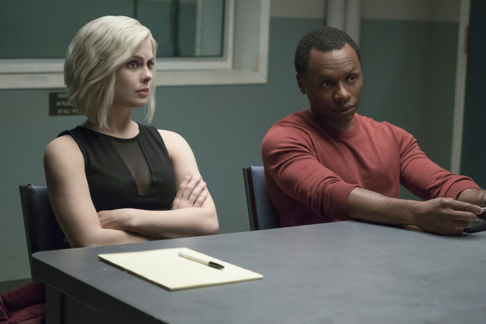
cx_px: 243
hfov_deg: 25.3
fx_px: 1081
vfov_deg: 17.1
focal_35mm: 80
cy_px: 162
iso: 10000
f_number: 4
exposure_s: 1/200
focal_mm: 80
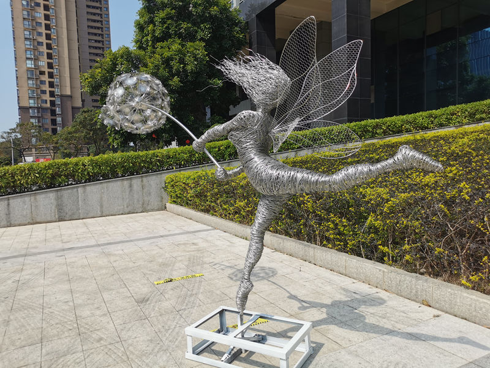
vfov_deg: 51.4
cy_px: 184
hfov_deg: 65.3
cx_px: 245
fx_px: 382
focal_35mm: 27
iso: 50
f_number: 1.8
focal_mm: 5.58
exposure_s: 1/3067
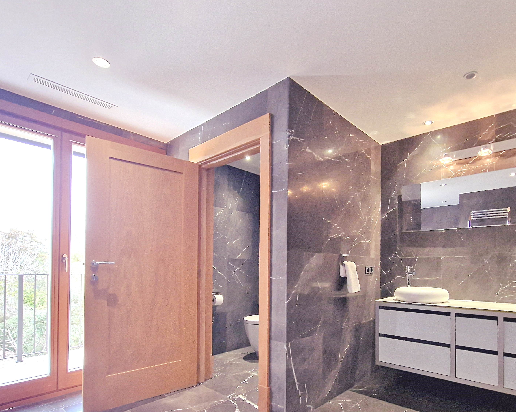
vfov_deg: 72.2
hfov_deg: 85.7
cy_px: 264
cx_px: 297
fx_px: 275
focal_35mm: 18
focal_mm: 2.2
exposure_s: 1/50
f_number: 2.2
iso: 200
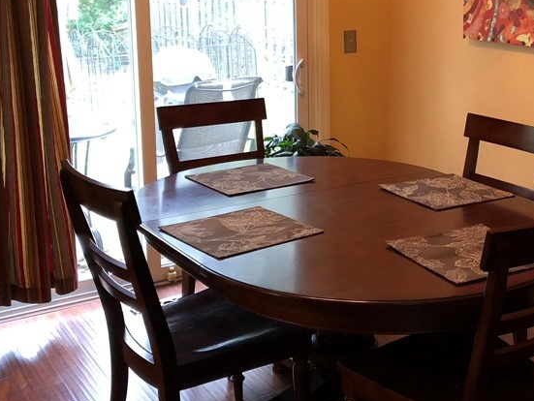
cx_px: 409
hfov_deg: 35.9
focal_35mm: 52
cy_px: 142
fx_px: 803
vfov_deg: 27.9
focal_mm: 3.99
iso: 64
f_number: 1.8
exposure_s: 1/15
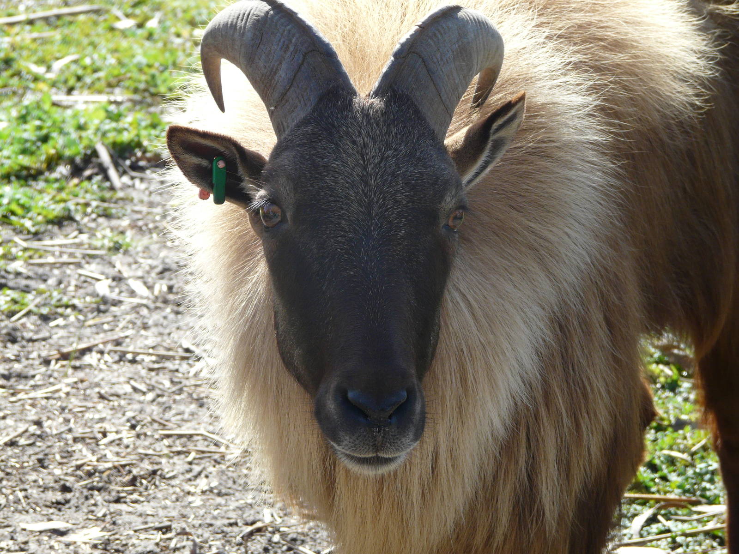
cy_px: 277
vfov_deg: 9.1
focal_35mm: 164
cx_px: 370
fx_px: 3501
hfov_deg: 12.0
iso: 100
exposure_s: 1/250
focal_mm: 27
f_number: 4
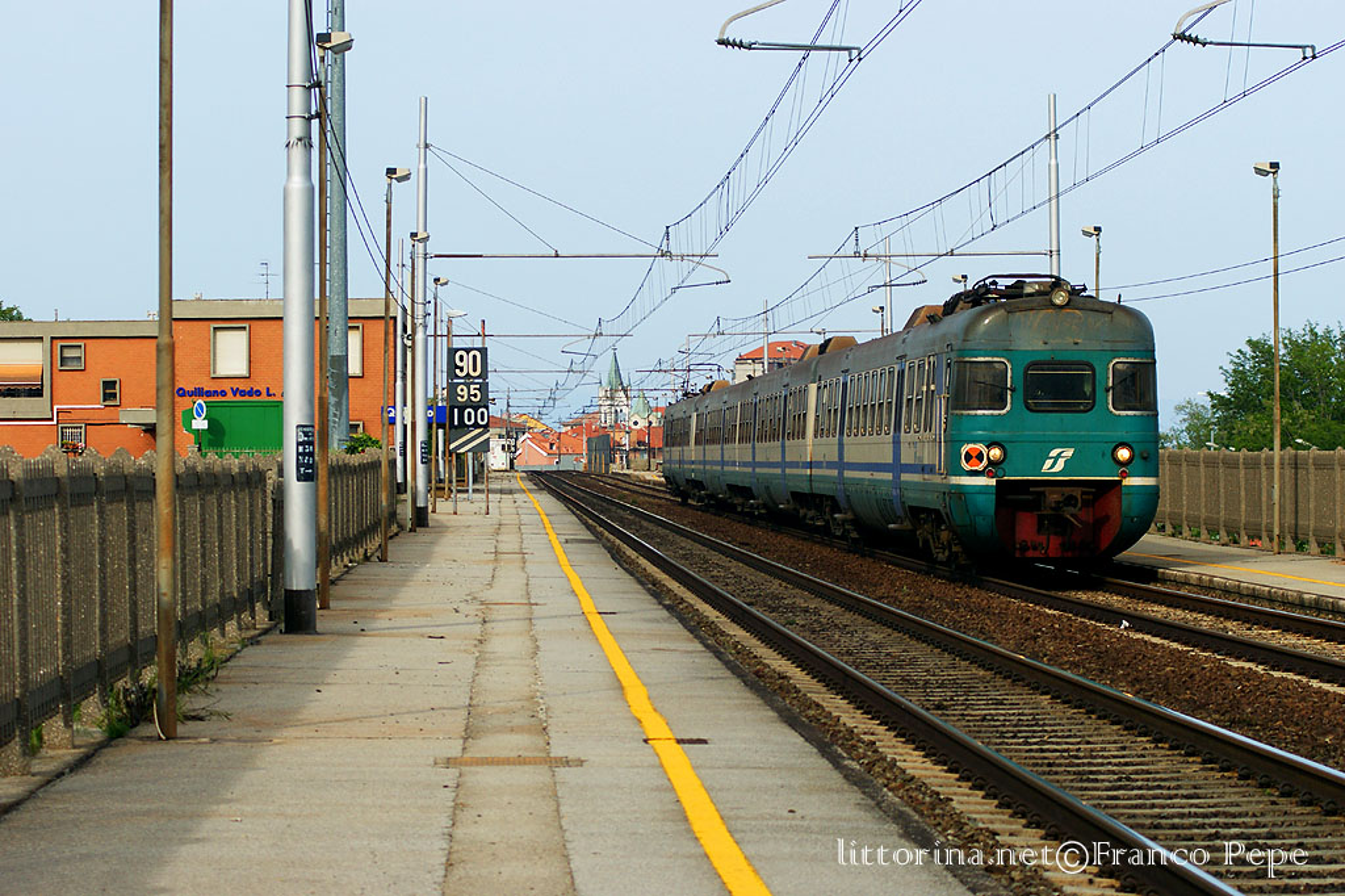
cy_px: 448
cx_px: 672
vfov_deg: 12.2
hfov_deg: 18.2
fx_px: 4202
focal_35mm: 112
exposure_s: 1/640
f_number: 5.6
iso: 200
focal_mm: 75
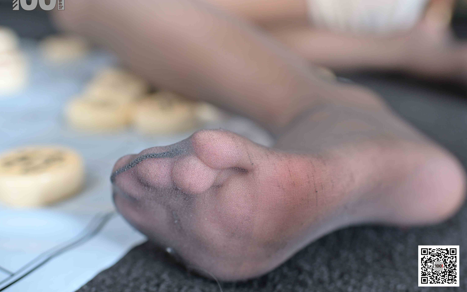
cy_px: 137
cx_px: 235
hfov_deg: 52.7
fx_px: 471
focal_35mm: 37
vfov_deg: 34.4
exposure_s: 1/125
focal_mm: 35
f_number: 3.5
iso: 800
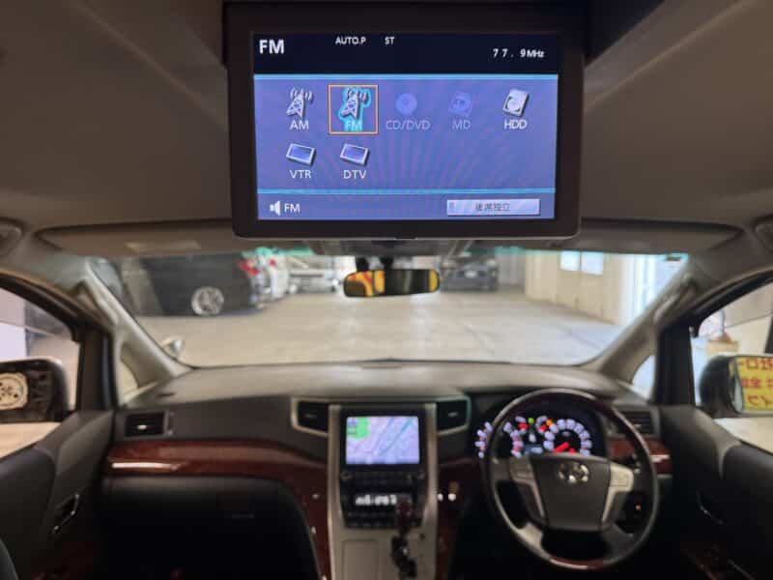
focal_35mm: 24
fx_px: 536
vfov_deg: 56.8
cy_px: 290
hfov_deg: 71.6
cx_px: 386
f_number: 1.78
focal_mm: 6.76
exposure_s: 1/90
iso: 160
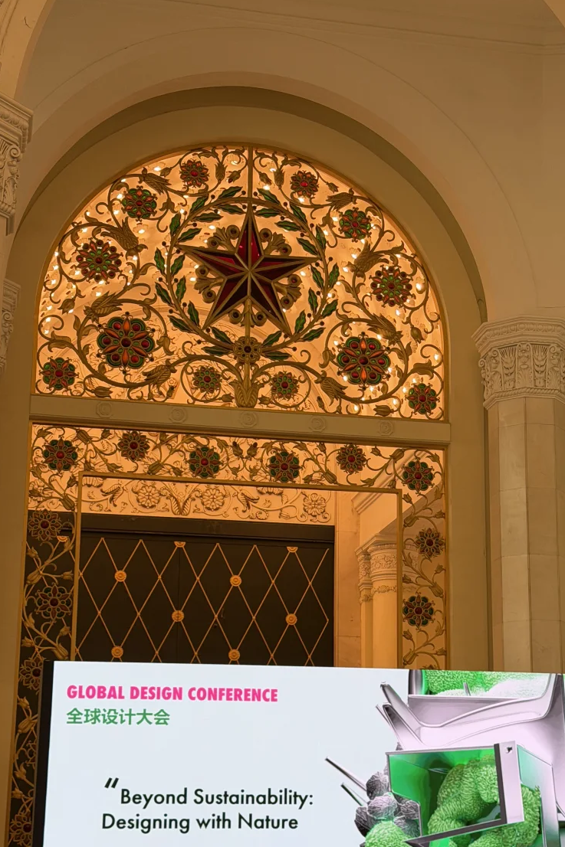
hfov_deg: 20.9
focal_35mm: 65
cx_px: 348
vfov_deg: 30.9
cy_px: 494
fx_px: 1531
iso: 80
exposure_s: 1/120
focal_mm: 6.76
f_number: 1.78
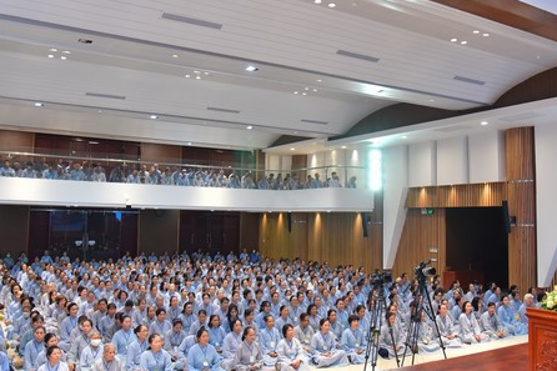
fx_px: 541
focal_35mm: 35
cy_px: 161
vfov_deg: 37.8
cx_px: 312
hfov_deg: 54.3
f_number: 4.5
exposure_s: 1/160
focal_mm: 24
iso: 1250
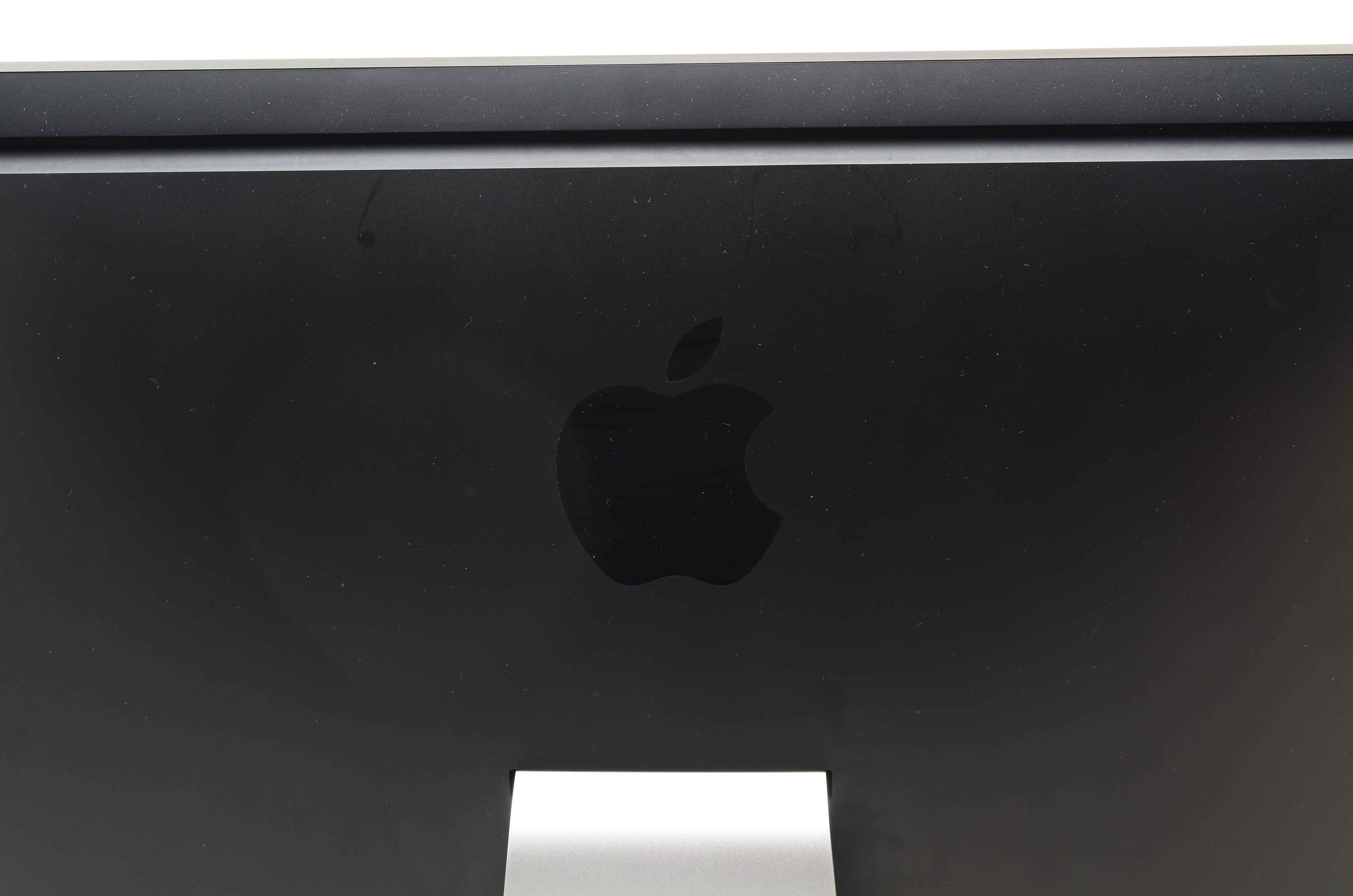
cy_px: 448
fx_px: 2363
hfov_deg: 32.0
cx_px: 676
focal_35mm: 63
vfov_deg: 21.5
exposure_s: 1/160
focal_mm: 42
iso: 100
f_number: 16
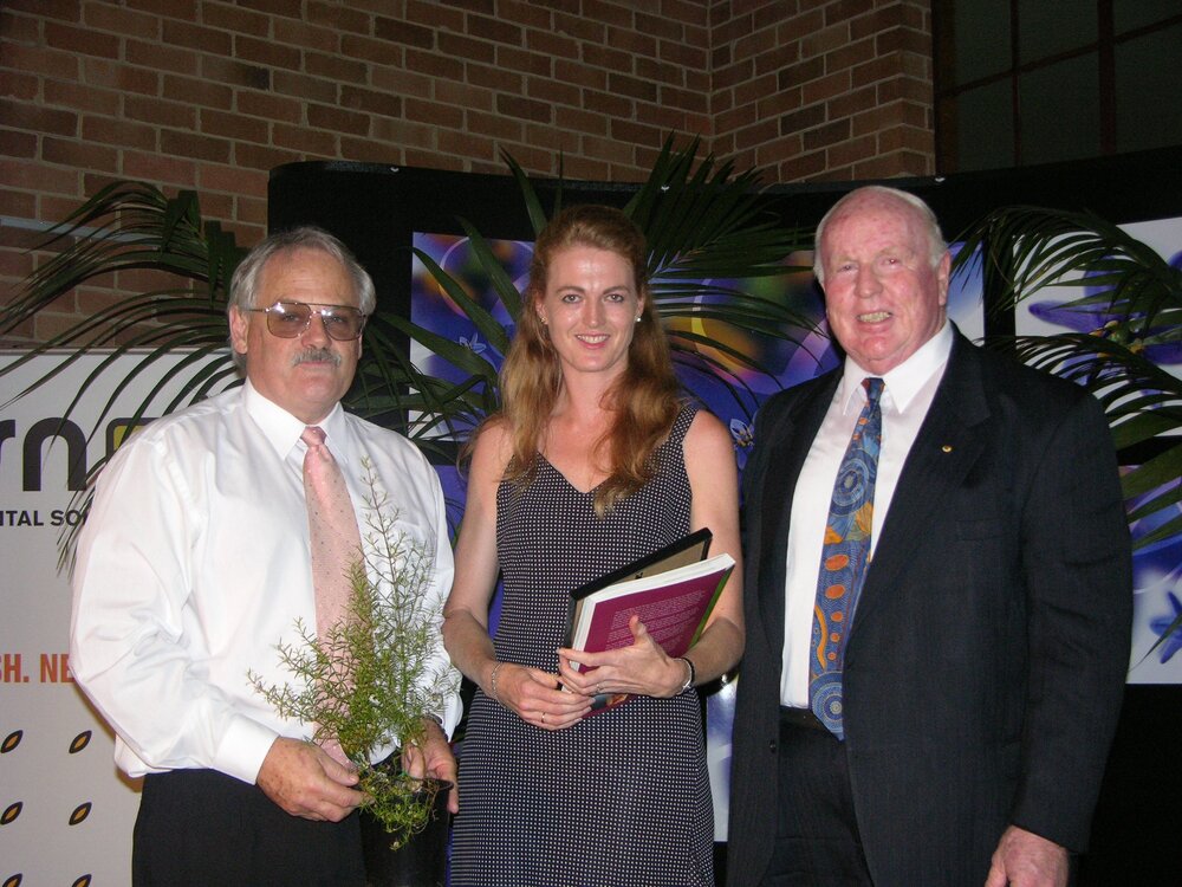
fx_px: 1844
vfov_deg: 27.0
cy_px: 444
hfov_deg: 35.5
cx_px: 591
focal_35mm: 54
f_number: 3.1
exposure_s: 1/60.1
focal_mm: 13.7
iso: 200
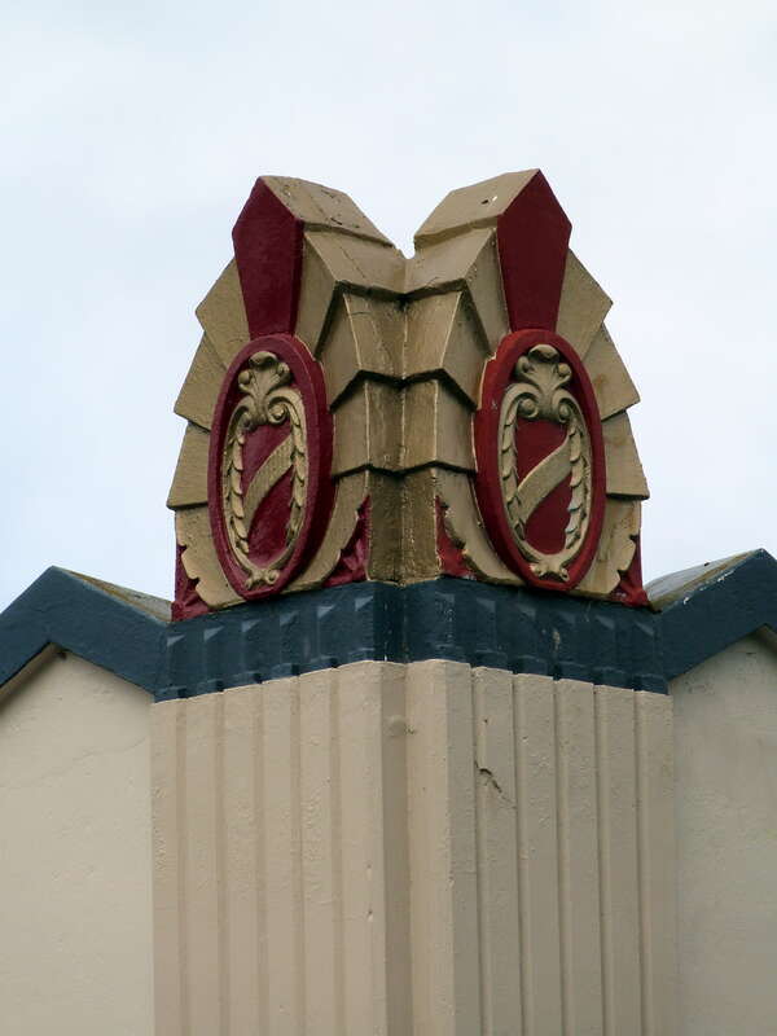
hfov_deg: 2.8
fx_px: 15623
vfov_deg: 3.8
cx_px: 388
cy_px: 518
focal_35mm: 522
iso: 100
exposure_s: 1/400
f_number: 5.6
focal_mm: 94
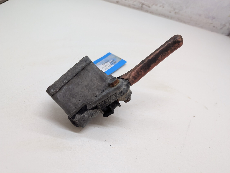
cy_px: 86
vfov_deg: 56.9
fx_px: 160
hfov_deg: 71.5
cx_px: 115
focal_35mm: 24
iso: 183
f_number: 1.68
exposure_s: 1/122
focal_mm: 6.9
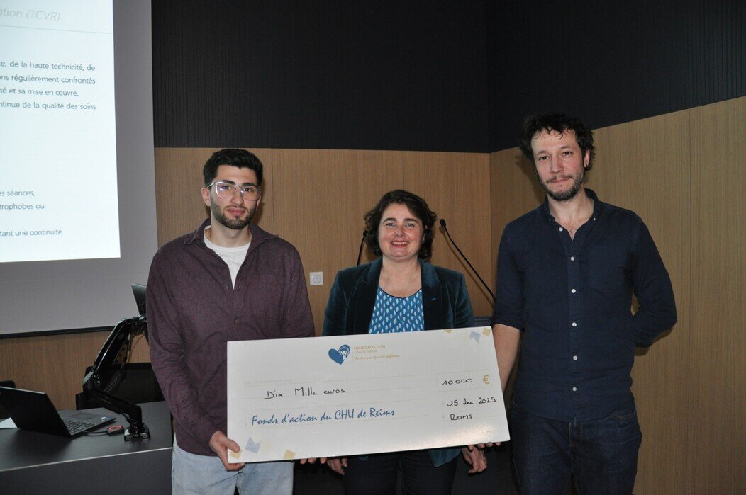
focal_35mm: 27
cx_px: 373
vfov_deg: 47.8
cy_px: 248
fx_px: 559
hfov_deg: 67.4
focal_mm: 18
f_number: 3.5
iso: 800
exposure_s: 1/60
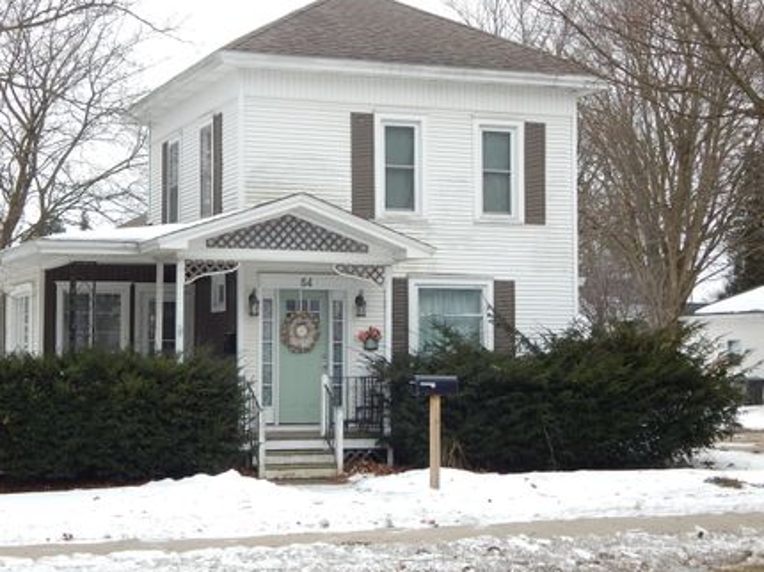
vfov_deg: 20.7
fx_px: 1566
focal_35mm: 71
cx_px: 355
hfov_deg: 27.4
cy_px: 289
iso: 125
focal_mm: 10.9
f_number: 4
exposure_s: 1/200
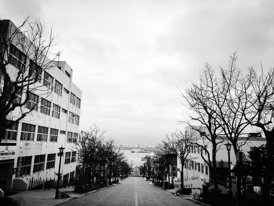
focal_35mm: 29
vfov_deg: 48.2
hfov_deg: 61.7
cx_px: 137
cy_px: 103
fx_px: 230
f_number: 2.2
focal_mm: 4.15
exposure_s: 1/476
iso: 32
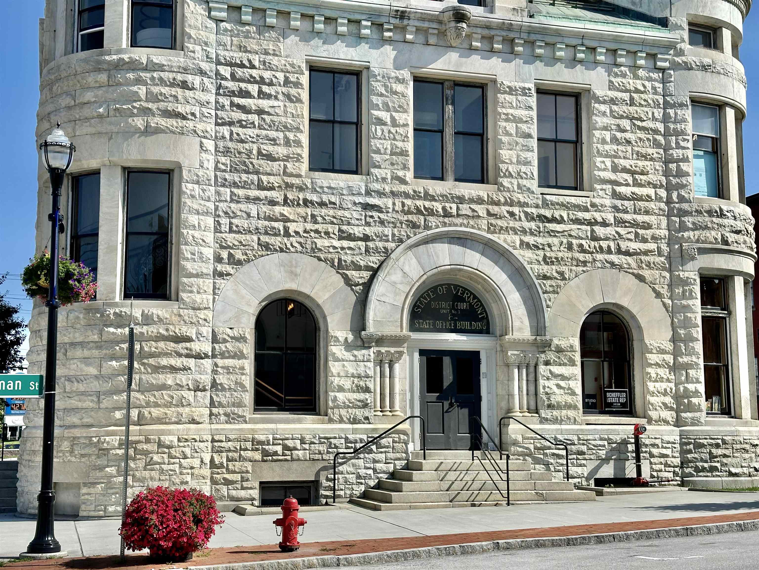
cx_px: 380
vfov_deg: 30.3
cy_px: 285
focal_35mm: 48
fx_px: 1052
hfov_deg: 39.7
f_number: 1.78
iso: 64
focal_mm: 6.86
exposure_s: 1/5000
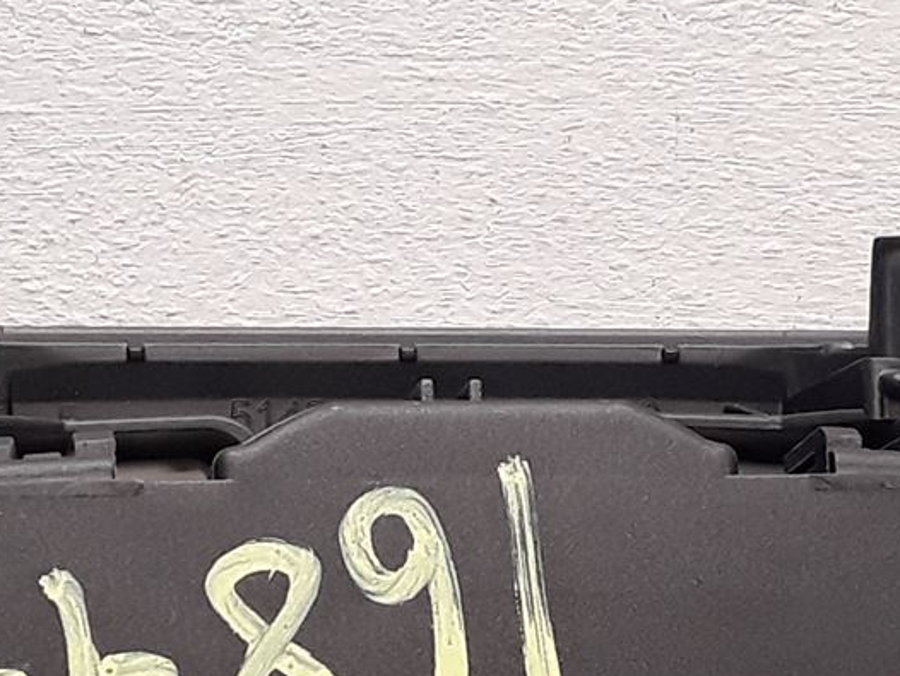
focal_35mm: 109
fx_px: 2835
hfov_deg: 18.0
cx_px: 527
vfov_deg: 13.3
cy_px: 780
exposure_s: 1/50
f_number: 1.9
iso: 50
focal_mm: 2.91
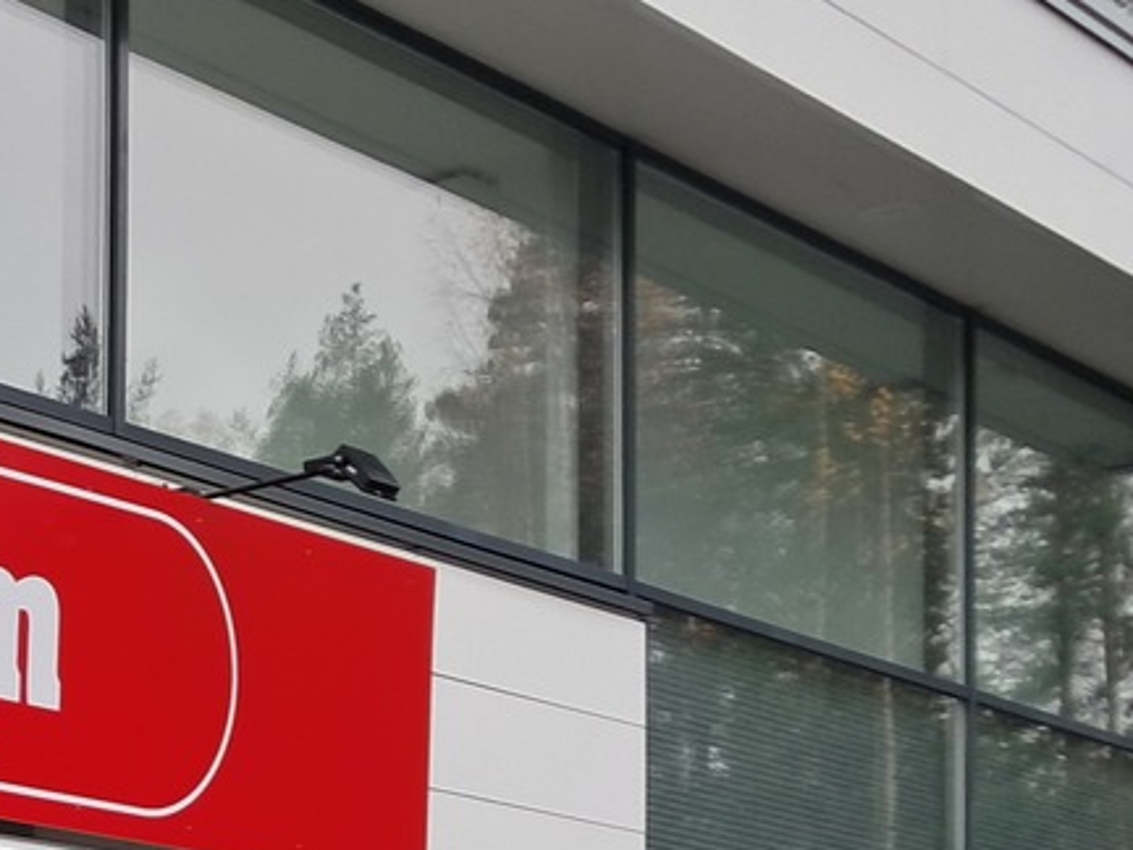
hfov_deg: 17.7
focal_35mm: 100
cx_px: -543
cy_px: 1223
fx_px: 3273
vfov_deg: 14.0
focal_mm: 4
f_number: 1.8
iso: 50
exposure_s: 1/50
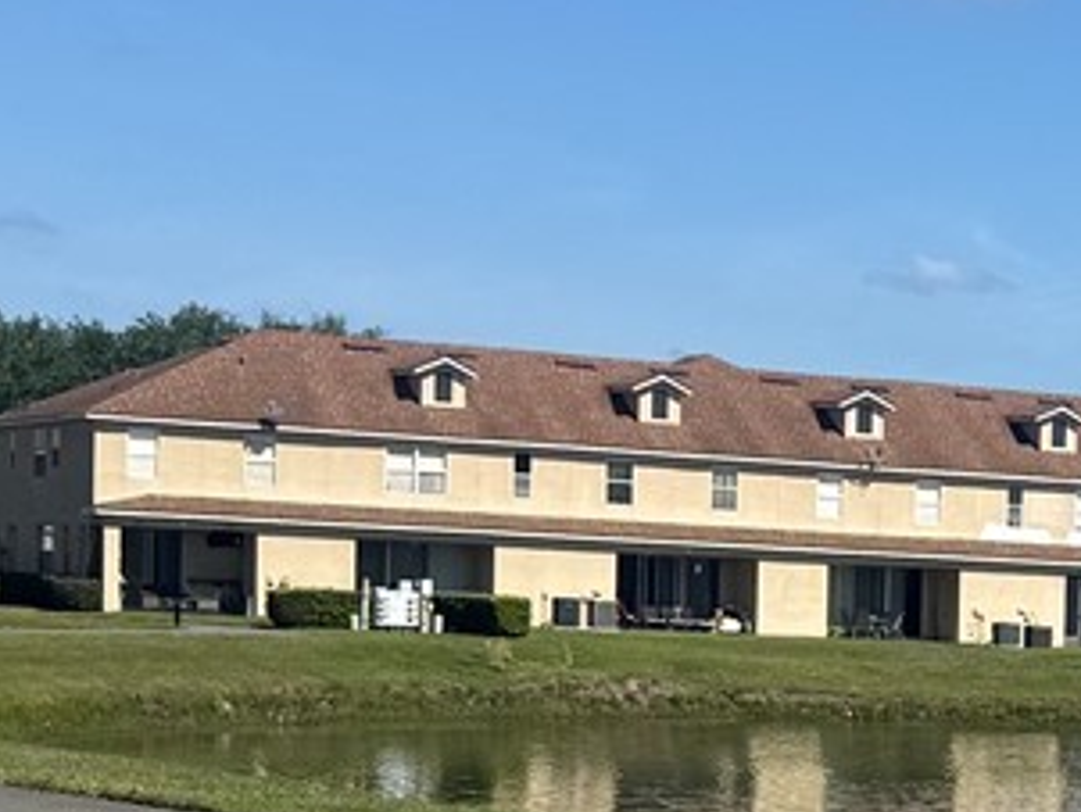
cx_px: 1826
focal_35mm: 127
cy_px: 841
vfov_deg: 11.6
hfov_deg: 14.1
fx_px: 3969
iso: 80
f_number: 1.78
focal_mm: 6.76
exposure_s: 1/6173
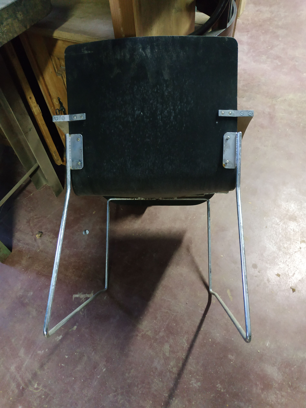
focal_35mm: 24
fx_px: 283
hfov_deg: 56.8
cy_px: 204
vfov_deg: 71.6
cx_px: 153
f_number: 1.9
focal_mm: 3.94
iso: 1250
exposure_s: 1/20
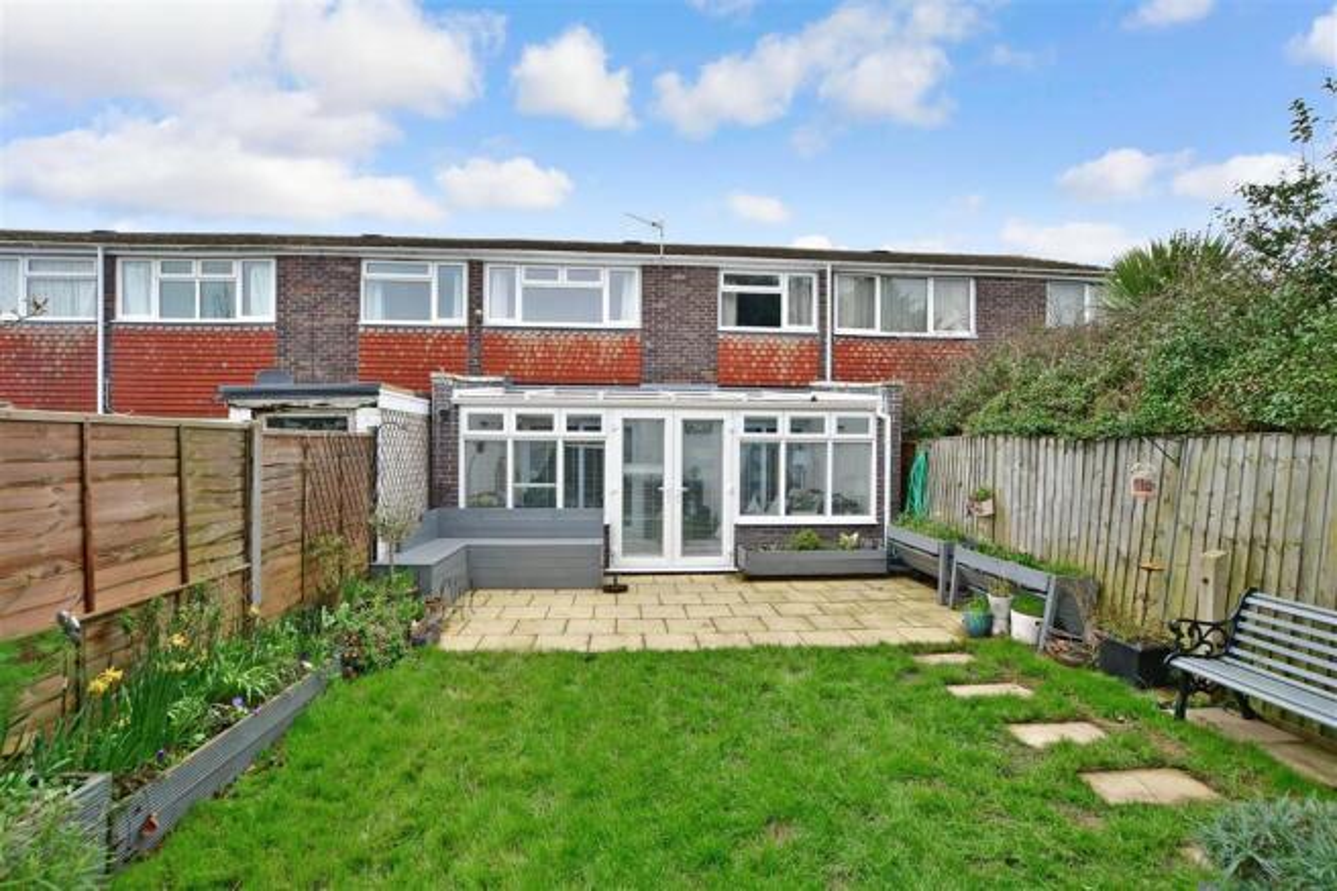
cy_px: 446
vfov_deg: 77.3
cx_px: 668
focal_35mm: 15
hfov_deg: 100.4
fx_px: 557
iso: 160
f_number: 8
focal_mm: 10
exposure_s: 1/80
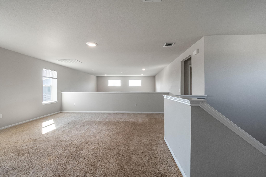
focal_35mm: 15
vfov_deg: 77.3
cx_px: 133
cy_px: 88
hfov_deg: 100.4
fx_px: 111
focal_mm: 10
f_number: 8
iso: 250
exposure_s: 1/80
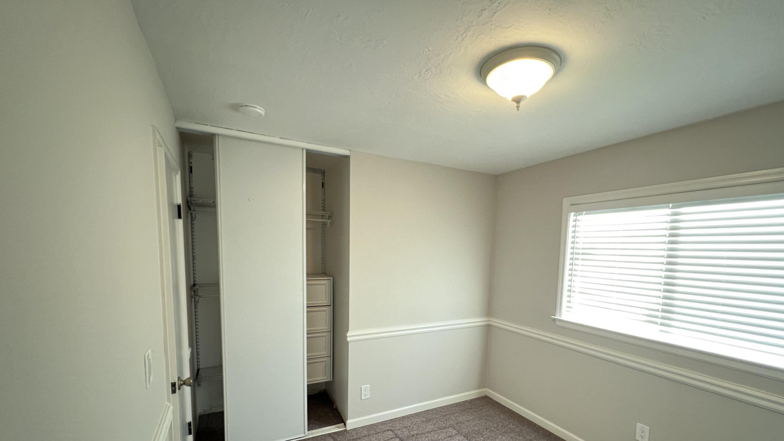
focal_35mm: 15
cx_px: 405
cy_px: 282
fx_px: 312
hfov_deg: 103.0
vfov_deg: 69.1
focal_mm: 1.57
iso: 400
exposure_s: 1/60
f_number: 1.8
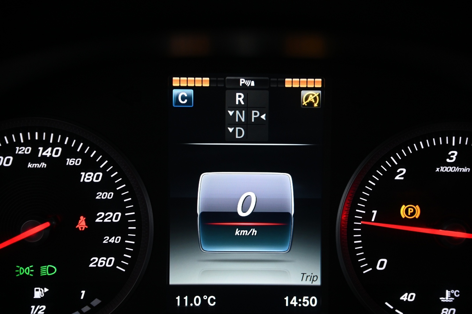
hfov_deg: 26.0
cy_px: 157
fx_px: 1022
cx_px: 236
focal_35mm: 78
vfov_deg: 17.5
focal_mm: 78
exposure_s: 1/125
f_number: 4
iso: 2000
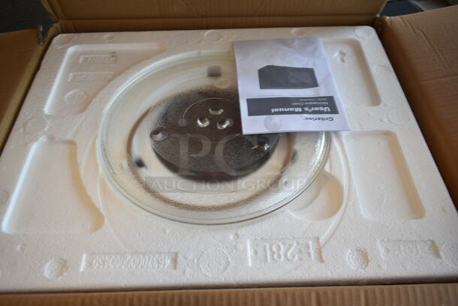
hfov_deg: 67.3
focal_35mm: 27
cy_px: 153
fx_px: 344
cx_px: 229
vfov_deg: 48.0
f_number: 4
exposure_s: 1/30
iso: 100
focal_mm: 18
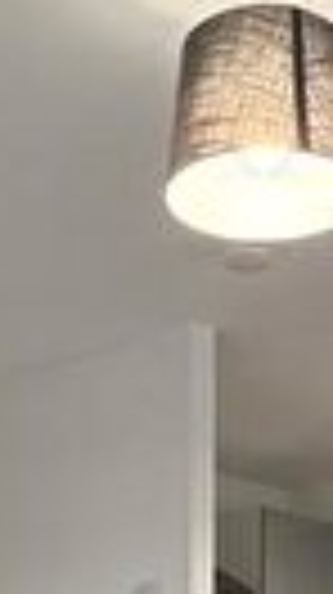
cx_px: 252
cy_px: 875
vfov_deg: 22.0
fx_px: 1275
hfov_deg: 14.8
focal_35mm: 81
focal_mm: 2.22
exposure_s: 1/50
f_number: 2.2
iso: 250
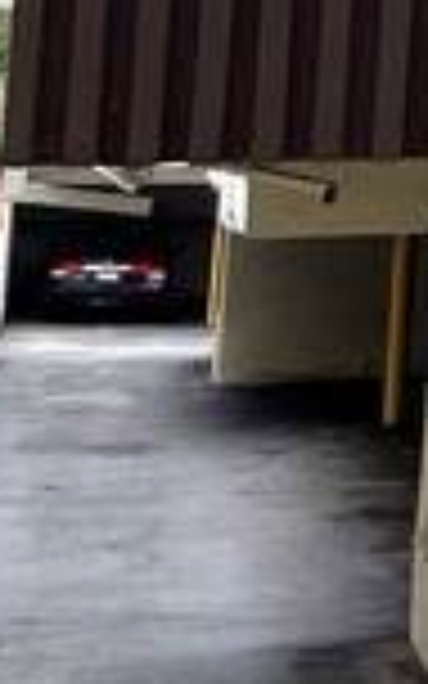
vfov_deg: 10.8
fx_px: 3471
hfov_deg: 5.5
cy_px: -374
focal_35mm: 186
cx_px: 2099
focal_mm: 4.2
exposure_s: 1/121
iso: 50
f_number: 1.6
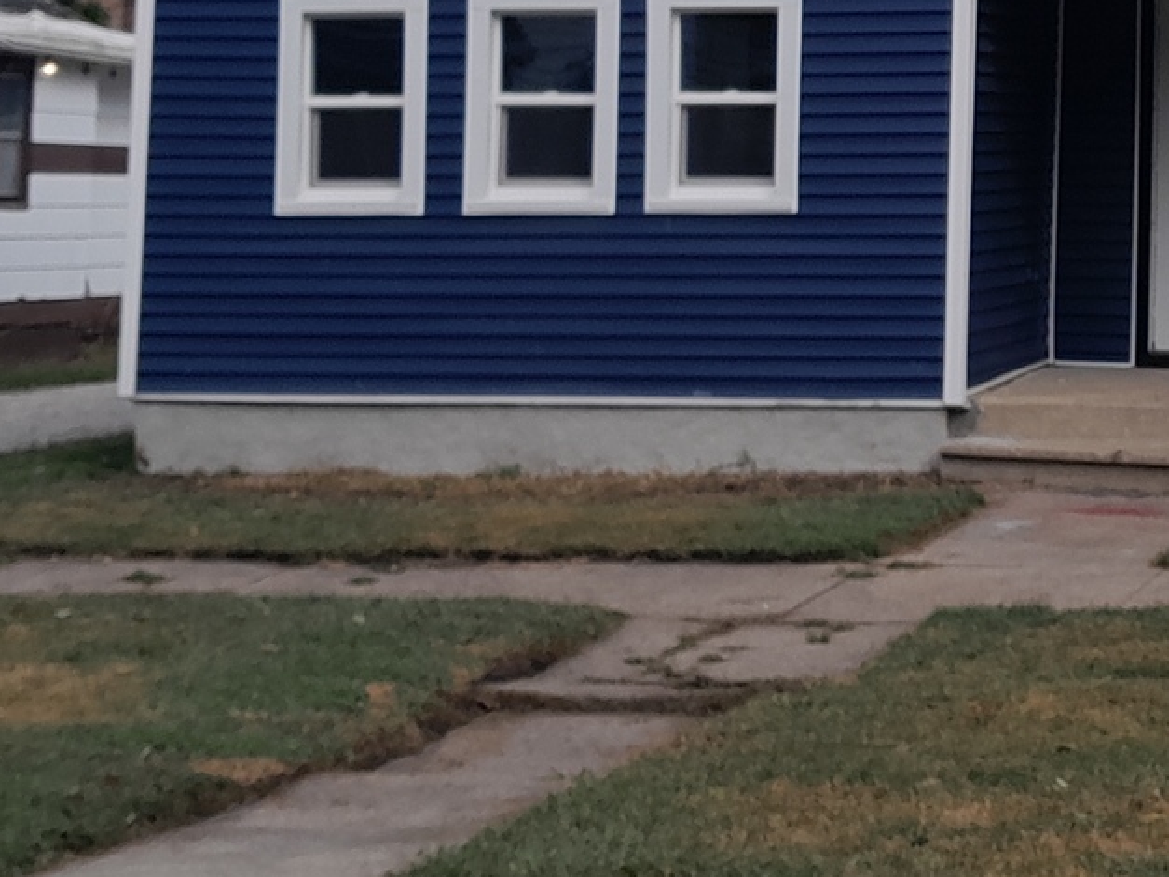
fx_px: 2093
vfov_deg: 22.6
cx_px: 1156
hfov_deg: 29.3
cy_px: -17
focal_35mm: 62
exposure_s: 1/258
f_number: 1.8
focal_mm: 4
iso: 40
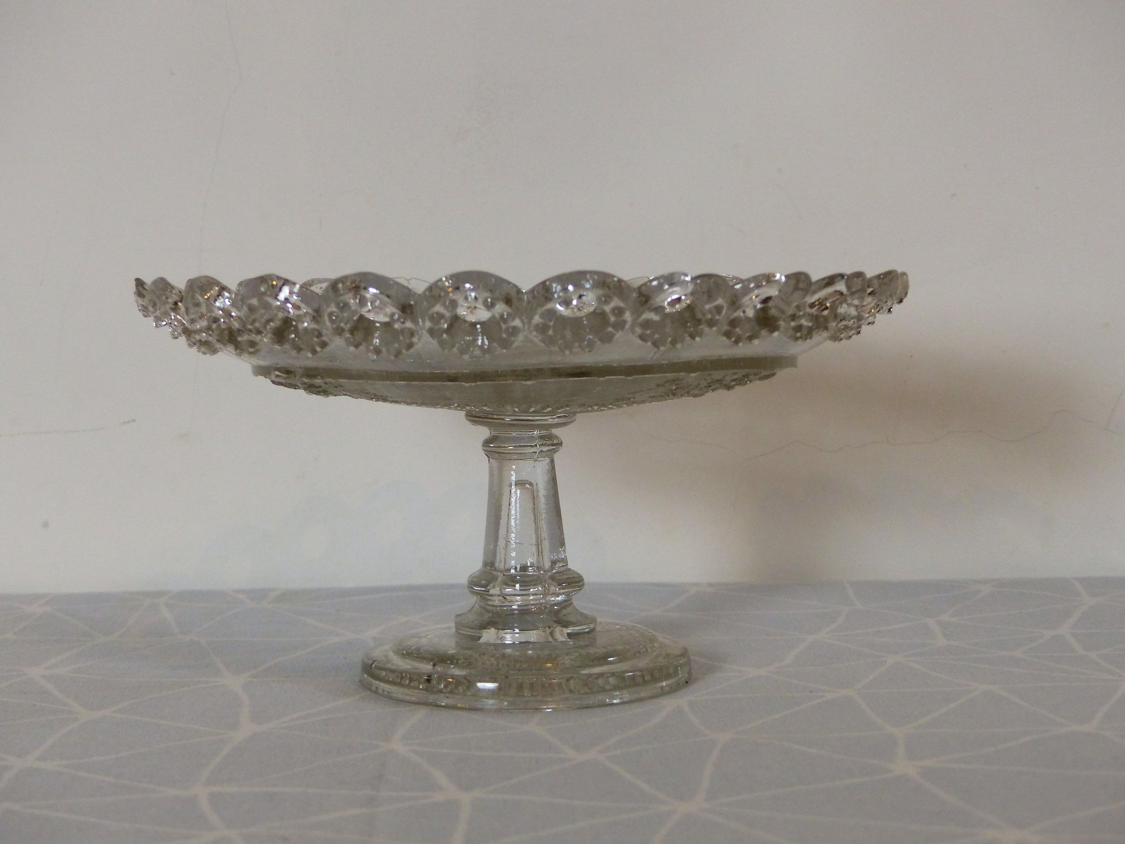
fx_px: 2177
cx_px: 562
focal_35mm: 67
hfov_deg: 29.0
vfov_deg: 21.9
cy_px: 422
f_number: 2.8
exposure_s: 1/60
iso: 250
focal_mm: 11.4
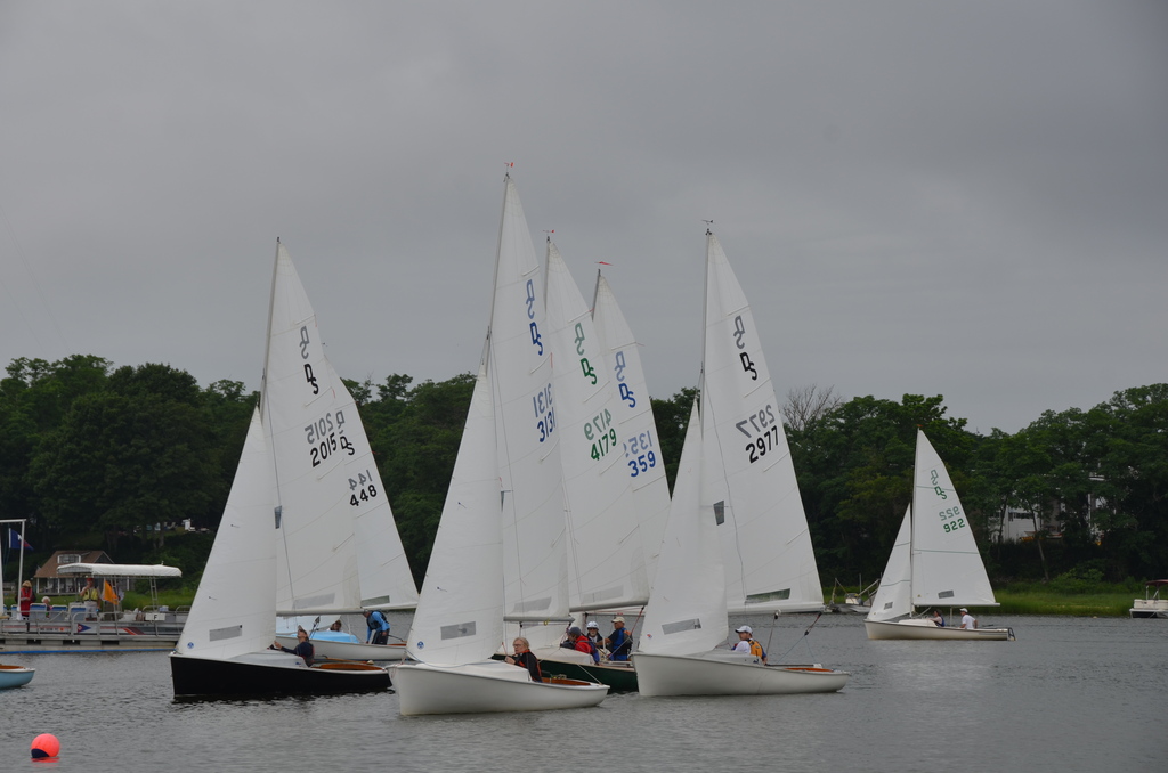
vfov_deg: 12.1
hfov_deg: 18.2
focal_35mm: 112
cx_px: 584
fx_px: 3642
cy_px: 386
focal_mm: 75
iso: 100
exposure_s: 1/250
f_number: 8
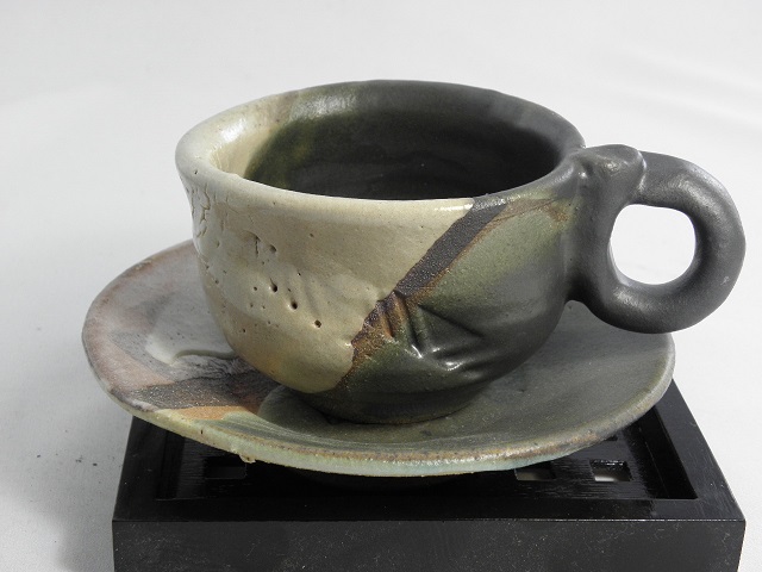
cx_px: 381
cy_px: 286
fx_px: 1387
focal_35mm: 63
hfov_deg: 30.7
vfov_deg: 23.3
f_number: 3.7
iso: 125
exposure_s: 1/15
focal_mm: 11.39
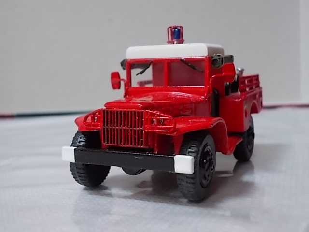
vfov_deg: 33.6
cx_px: 154
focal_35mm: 43
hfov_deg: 43.9
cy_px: 116
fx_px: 384
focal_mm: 6.1
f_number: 3.3
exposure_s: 1/2.5
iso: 200
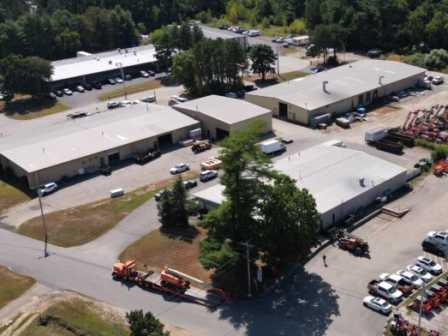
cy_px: 190
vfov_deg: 30.8
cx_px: 293
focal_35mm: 47
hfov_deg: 40.0
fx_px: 608
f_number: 1.7
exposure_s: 1/250
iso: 100
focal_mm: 6.72
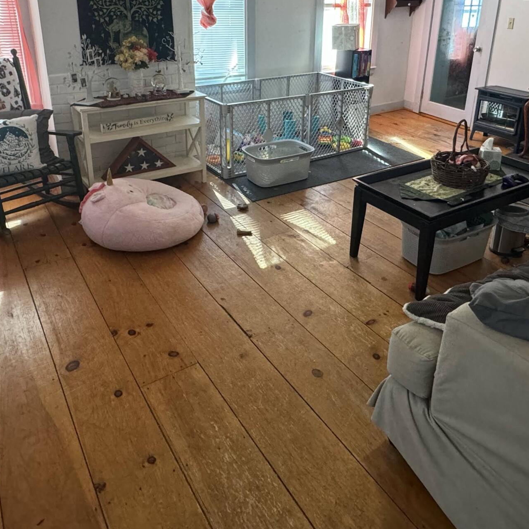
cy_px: 156
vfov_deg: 53.9
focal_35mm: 29
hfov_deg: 55.6
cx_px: 279
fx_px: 501
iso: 320
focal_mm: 2.22
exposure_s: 1/120
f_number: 2.2
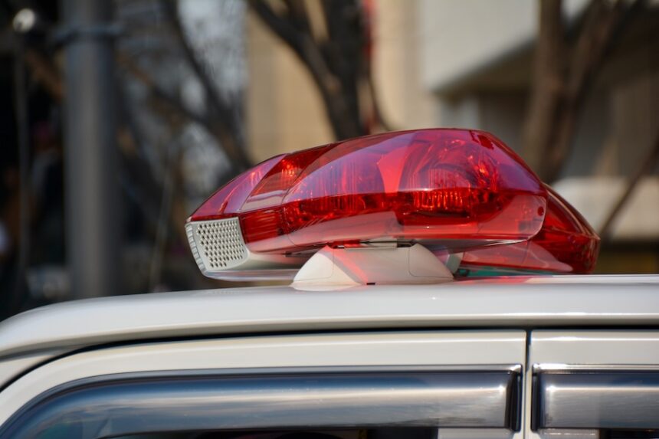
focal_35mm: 330
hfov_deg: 6.2
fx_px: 6039
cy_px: 220
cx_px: 330
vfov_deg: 4.2
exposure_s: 1/800
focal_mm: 220
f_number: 7.1
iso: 200
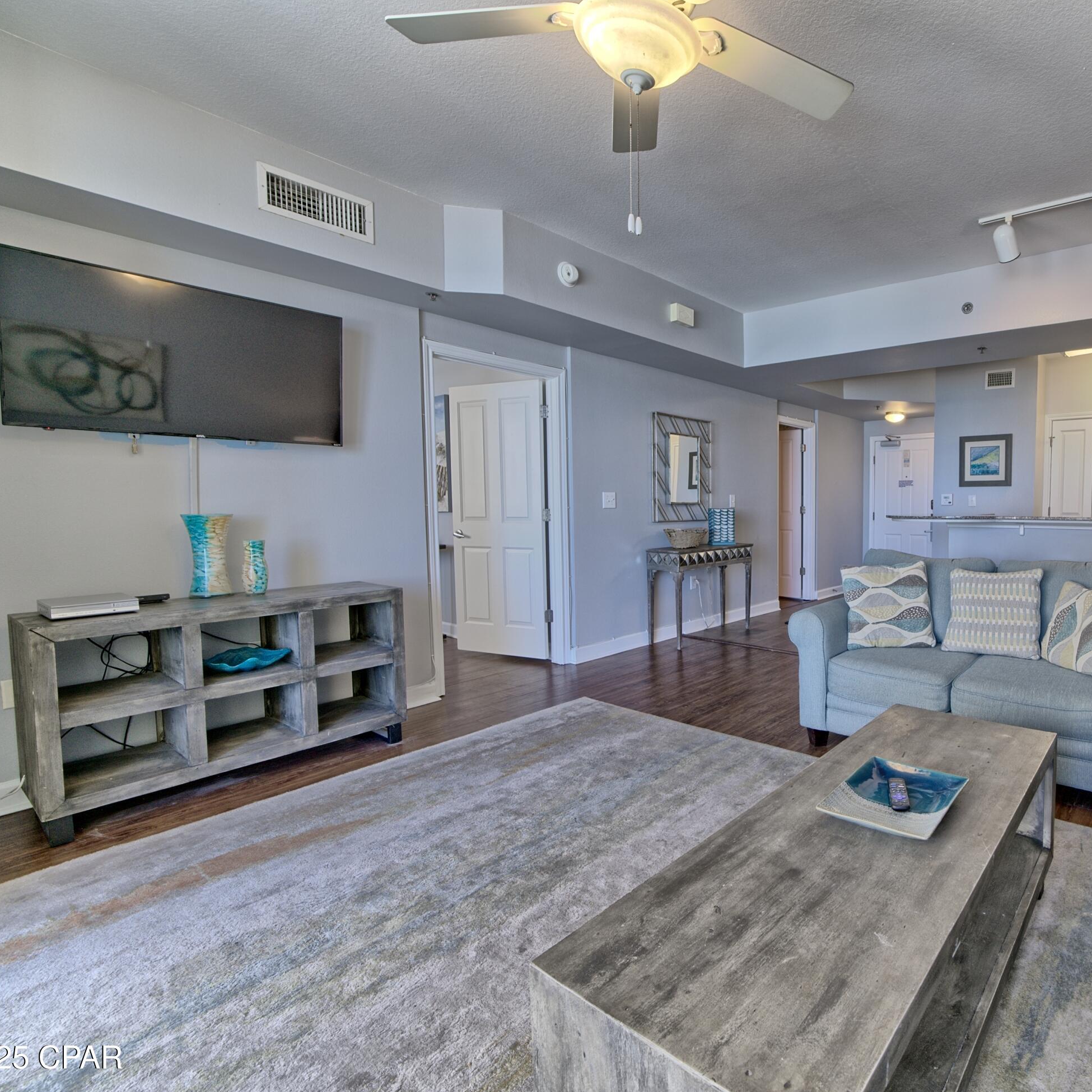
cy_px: 548
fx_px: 607
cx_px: 773
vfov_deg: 84.0
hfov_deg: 79.6
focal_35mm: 17
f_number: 8
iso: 500
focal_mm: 13
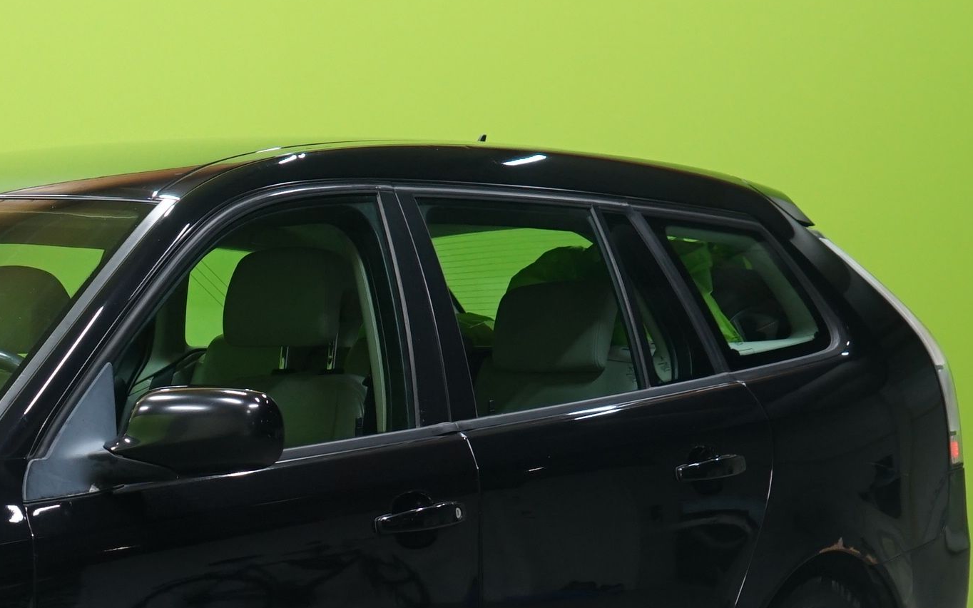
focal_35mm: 100
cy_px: 482
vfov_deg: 13.0
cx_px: -156
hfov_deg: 19.7
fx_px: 2651
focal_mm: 34
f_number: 5.6
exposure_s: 1/20
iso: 800
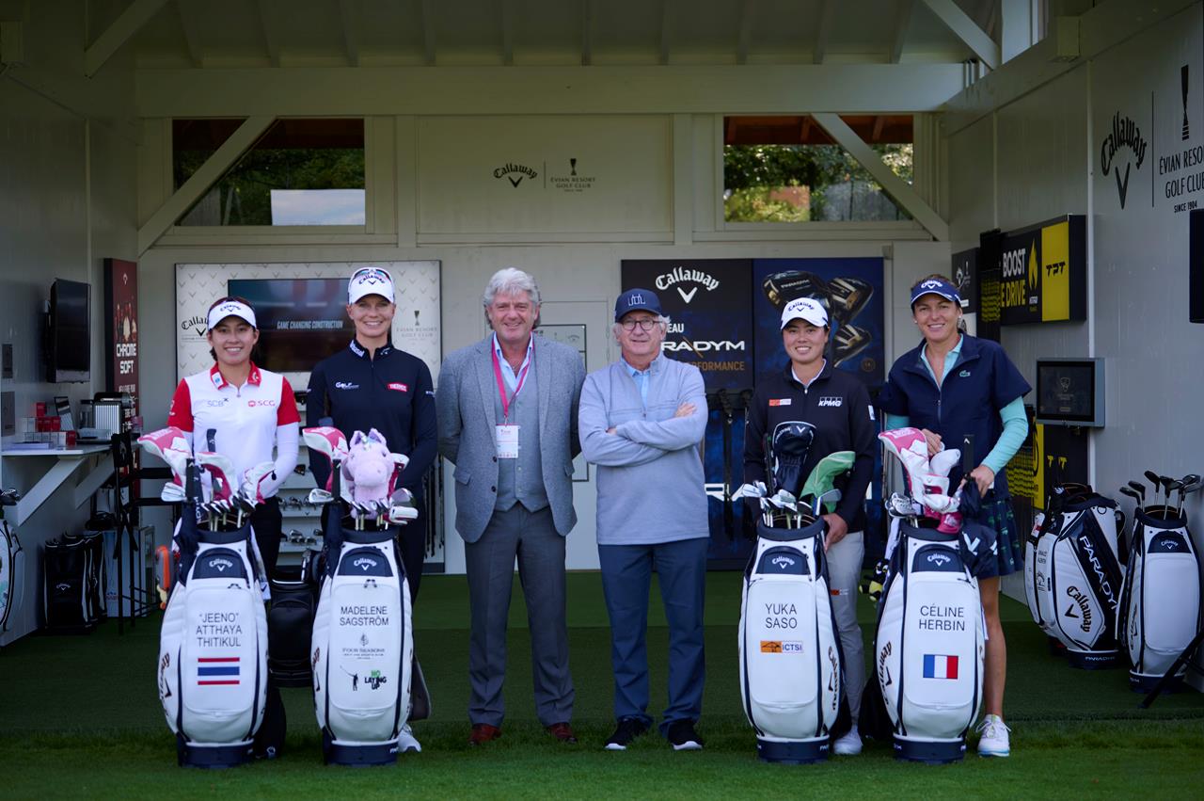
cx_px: 602
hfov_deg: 28.9
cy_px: 400
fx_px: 2339
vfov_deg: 19.4
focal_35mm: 70
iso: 100
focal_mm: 70
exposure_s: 1/320
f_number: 2.8
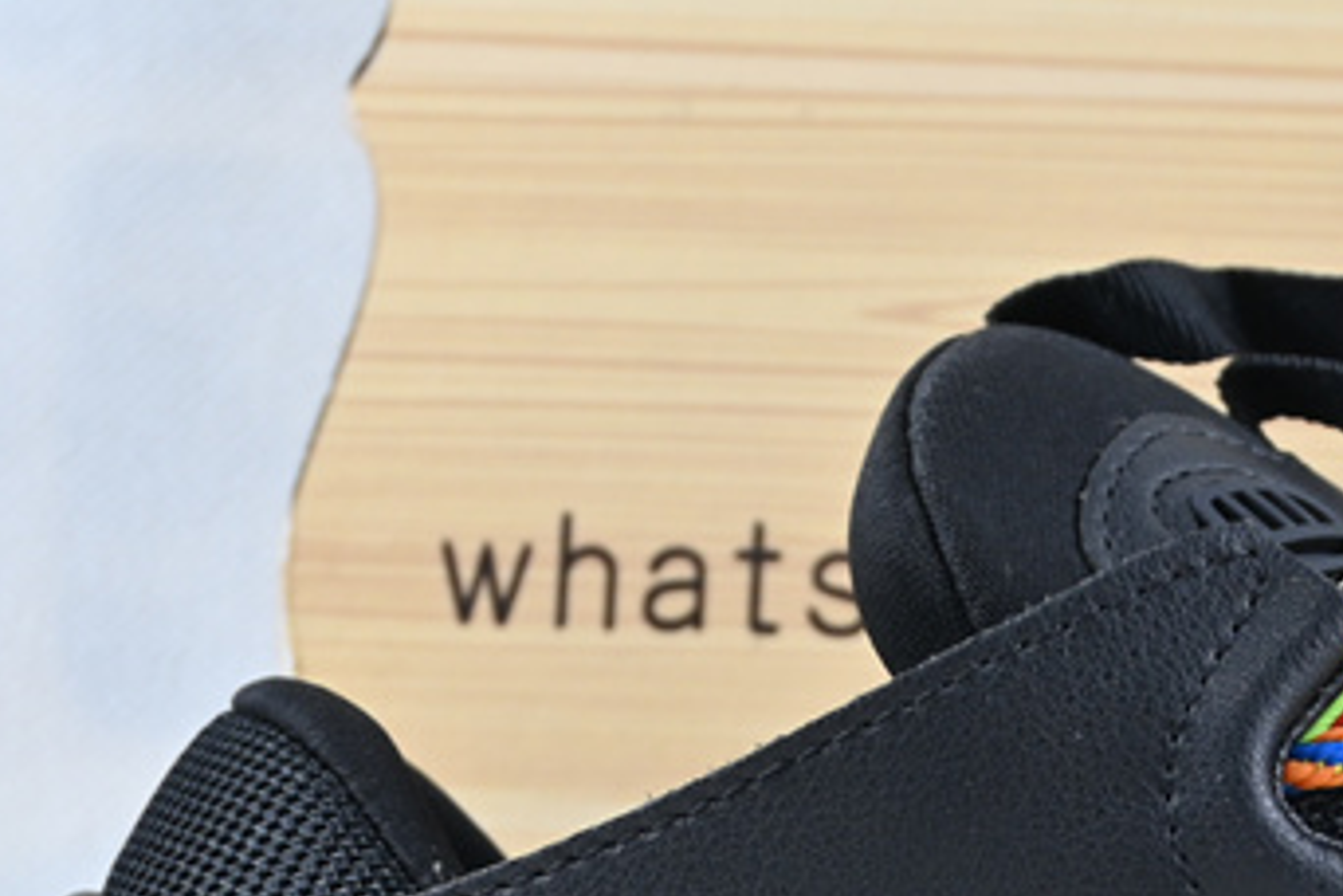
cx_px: 1838
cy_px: 1222
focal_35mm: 161
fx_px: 5992
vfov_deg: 8.4
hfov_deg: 12.3
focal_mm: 30.5
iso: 100
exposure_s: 1/30
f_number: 4.8
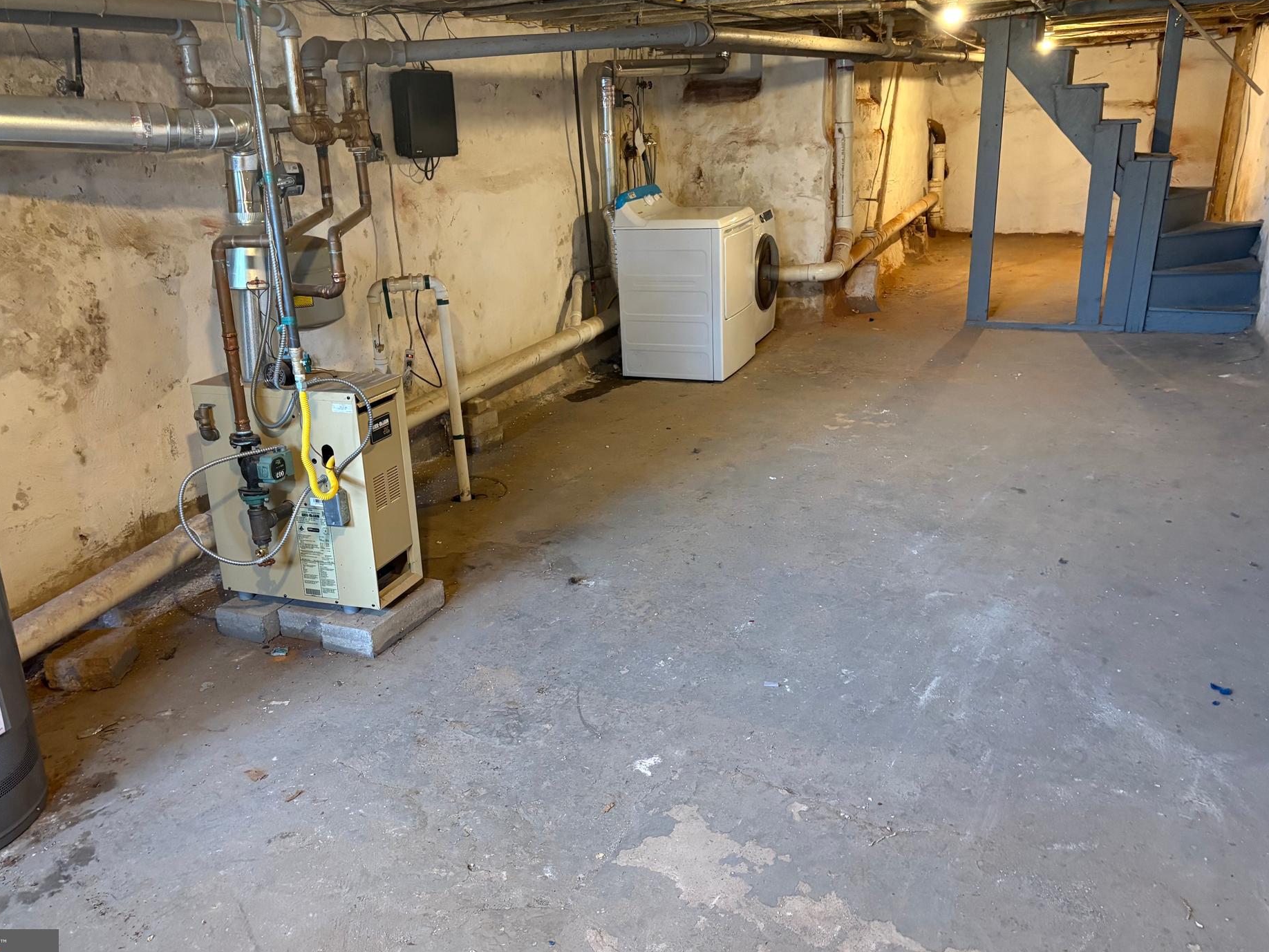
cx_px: 594
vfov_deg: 48.2
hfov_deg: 61.6
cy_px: 455
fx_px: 1063
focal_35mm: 29
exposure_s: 1/40
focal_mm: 5.96
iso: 400
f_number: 1.6
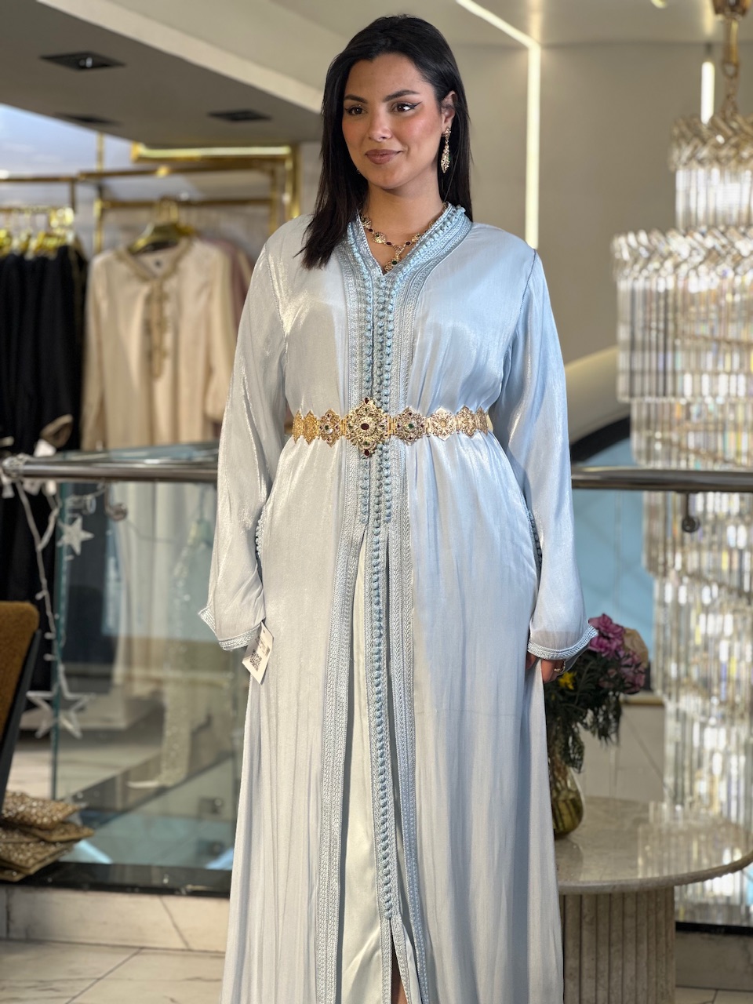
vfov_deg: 25.3
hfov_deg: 19.1
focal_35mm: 77
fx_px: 2233
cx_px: 376
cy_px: 502
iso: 25
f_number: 2.8
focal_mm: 9
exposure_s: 1/100
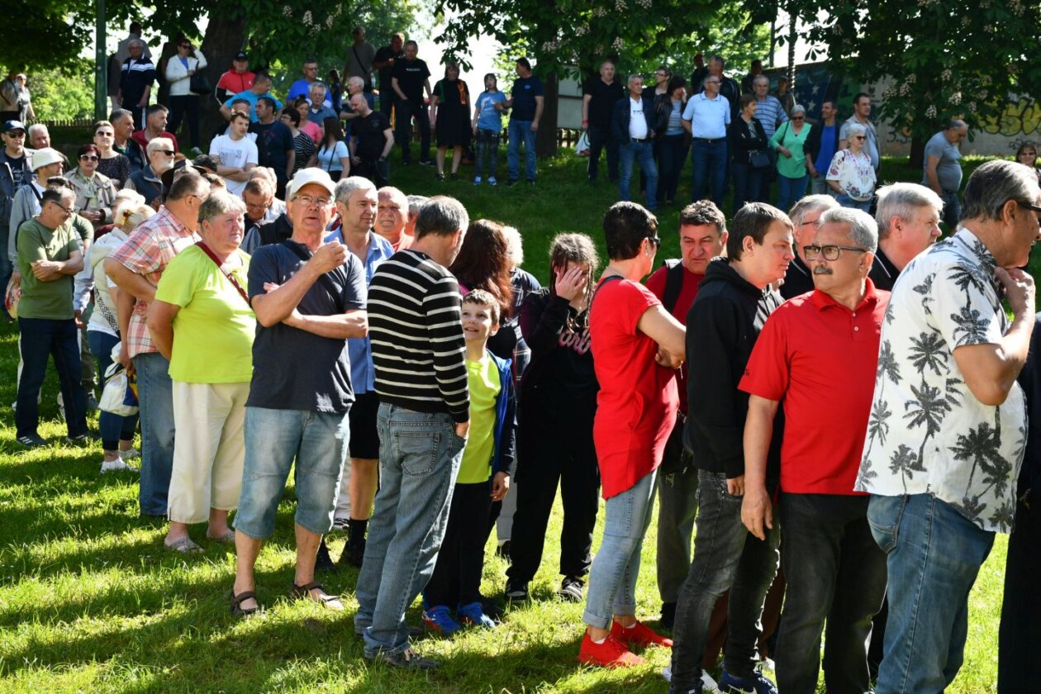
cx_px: 520
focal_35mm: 52
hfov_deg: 38.2
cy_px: 347
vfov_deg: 26.0
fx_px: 1504
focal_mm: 35
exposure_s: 1/250
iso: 200
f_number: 5.6
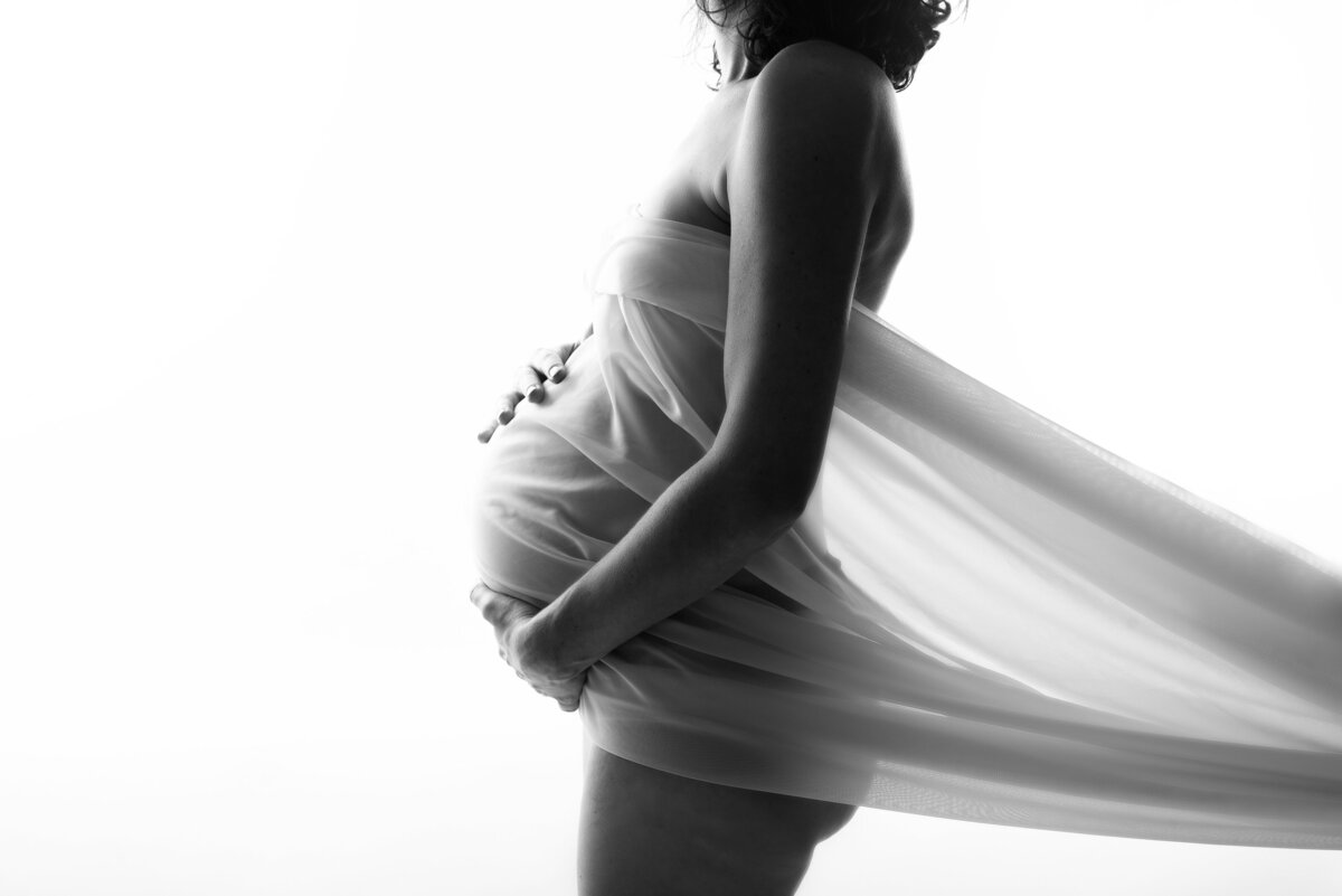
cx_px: 671
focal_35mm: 46
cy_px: 448
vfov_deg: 29.3
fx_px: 1715
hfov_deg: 42.7
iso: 250
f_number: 8
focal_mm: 46
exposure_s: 1/160
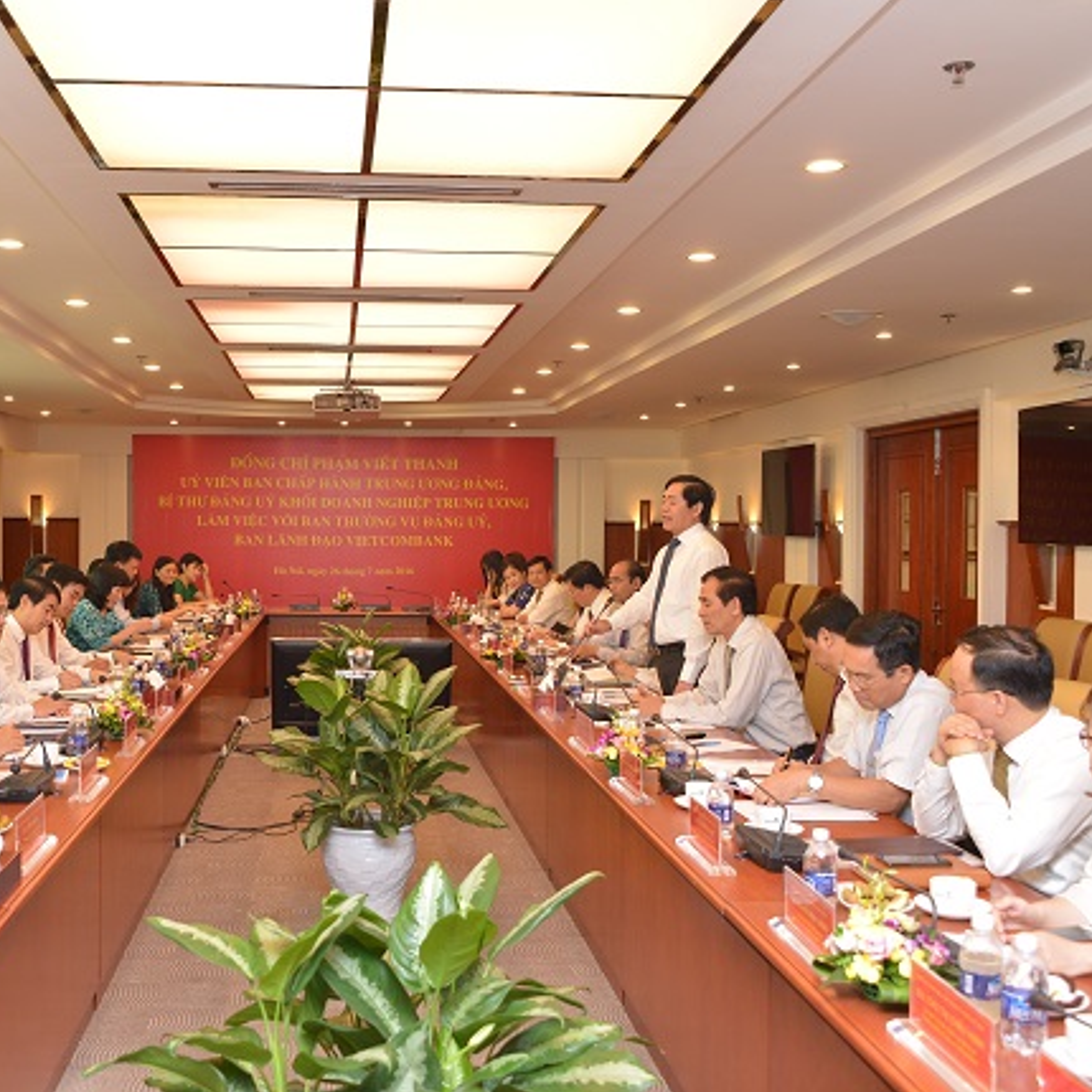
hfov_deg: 45.6
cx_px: 399
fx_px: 1285
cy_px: 545
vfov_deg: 46.0
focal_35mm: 36
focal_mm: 28
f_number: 5.6
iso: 900
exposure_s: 1/80
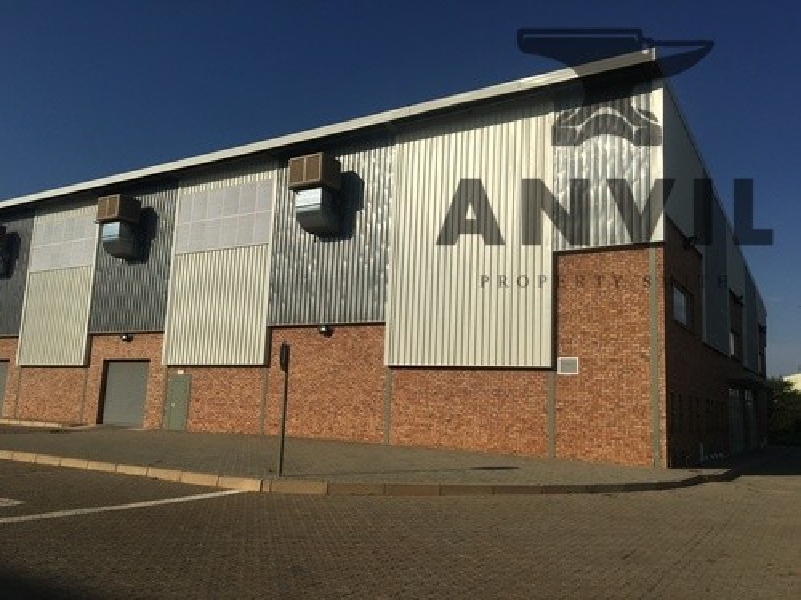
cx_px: 400
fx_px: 671
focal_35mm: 29
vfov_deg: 48.2
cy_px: 300
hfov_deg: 61.7
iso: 25
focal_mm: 4.15
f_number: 2.2
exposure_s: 1/5917
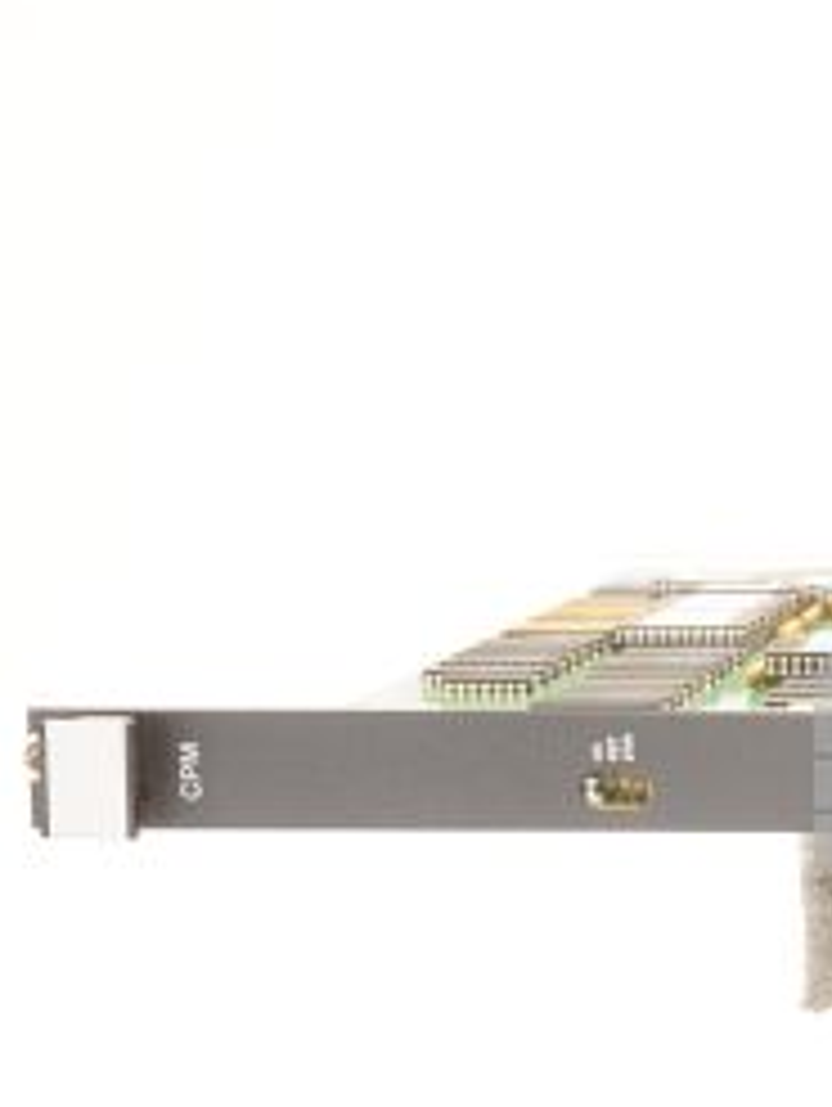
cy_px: 758
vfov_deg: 16.8
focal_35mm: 117
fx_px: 3743
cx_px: 1264
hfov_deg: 12.1
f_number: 13
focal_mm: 50
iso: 320
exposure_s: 1/160
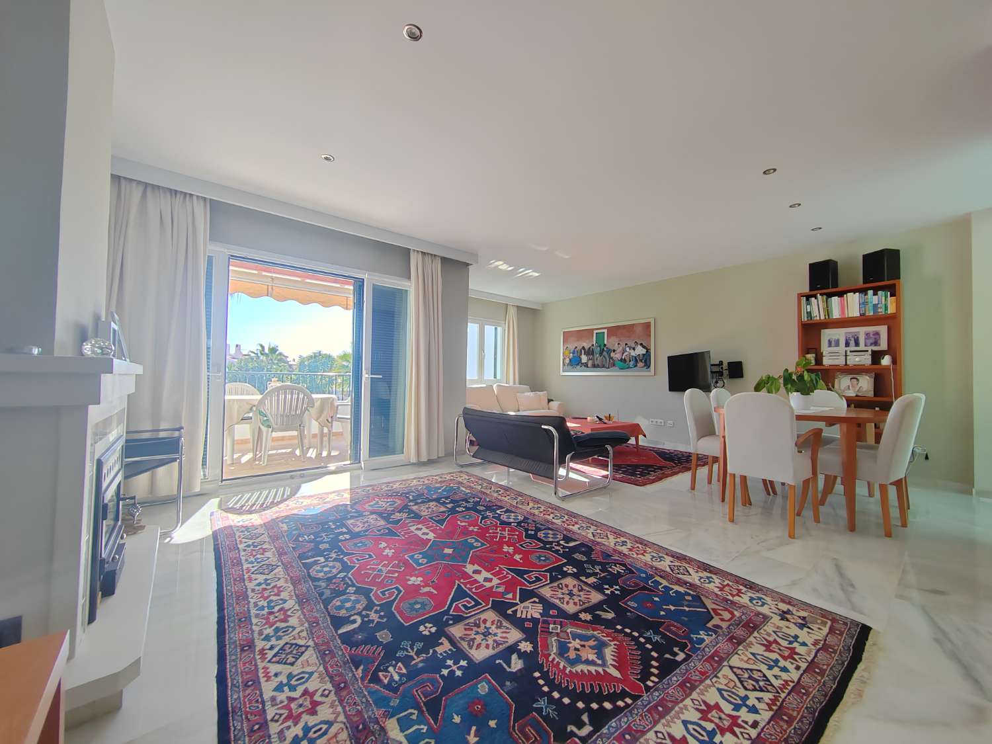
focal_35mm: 13
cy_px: 372
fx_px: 373
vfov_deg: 89.9
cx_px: 496
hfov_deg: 106.2
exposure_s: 1/100
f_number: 2.2
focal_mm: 2.16
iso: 160
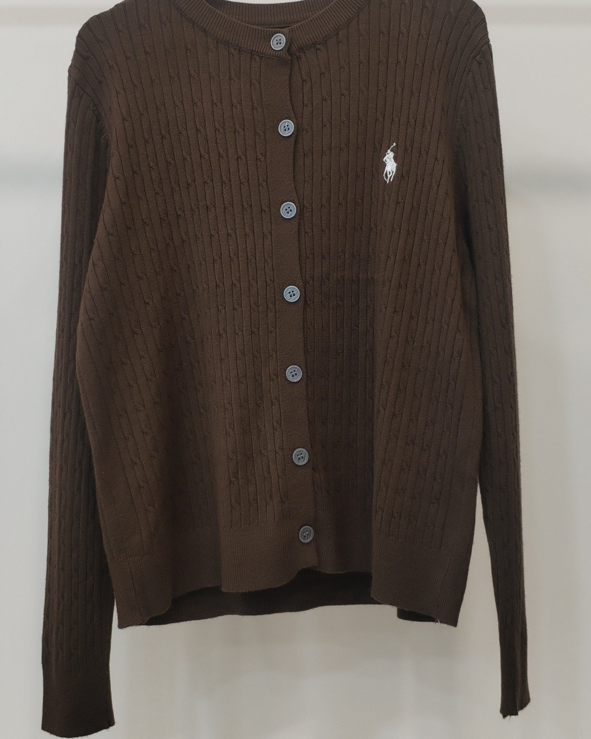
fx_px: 1115
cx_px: 278
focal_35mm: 51
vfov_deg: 36.6
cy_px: 320
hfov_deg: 29.7
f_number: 1.8
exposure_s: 1/60
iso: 366
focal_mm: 4.75
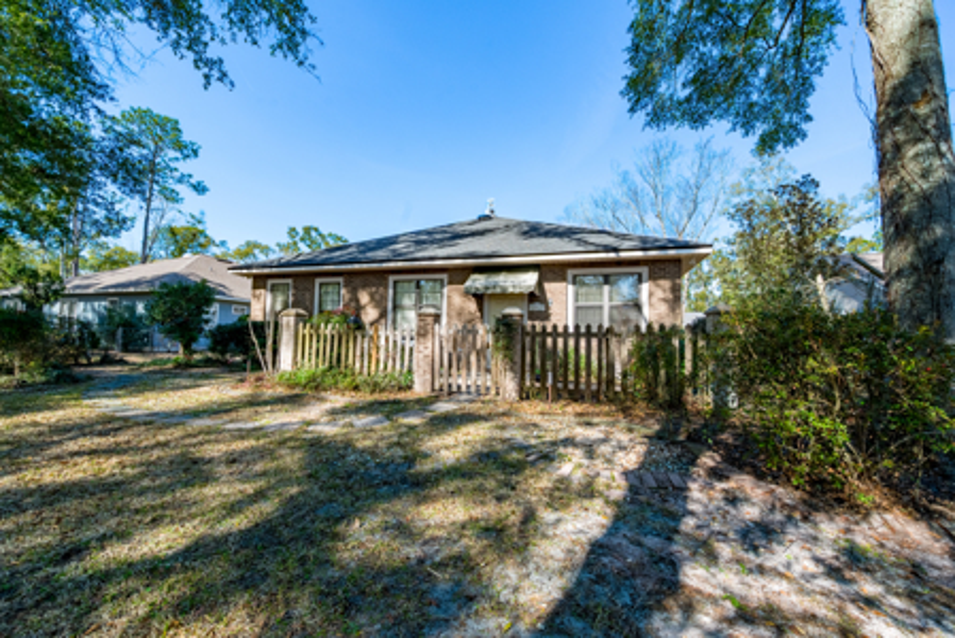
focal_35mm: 14
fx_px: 372
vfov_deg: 81.3
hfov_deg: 104.2
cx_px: 478
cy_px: 319
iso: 400
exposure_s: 1/3200
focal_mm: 14
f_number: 8
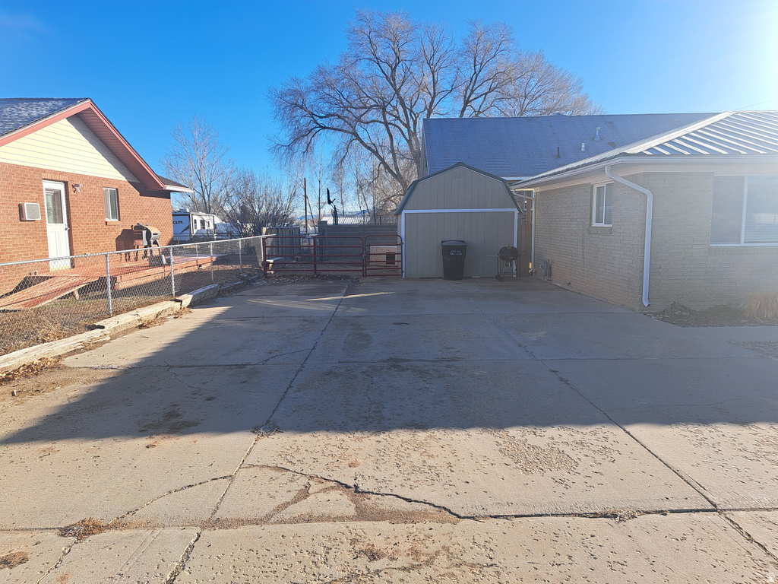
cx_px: 389
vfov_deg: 56.8
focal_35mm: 24
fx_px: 539
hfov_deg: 71.6
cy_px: 292
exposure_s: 1/796
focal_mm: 5.23
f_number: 1.8
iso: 50
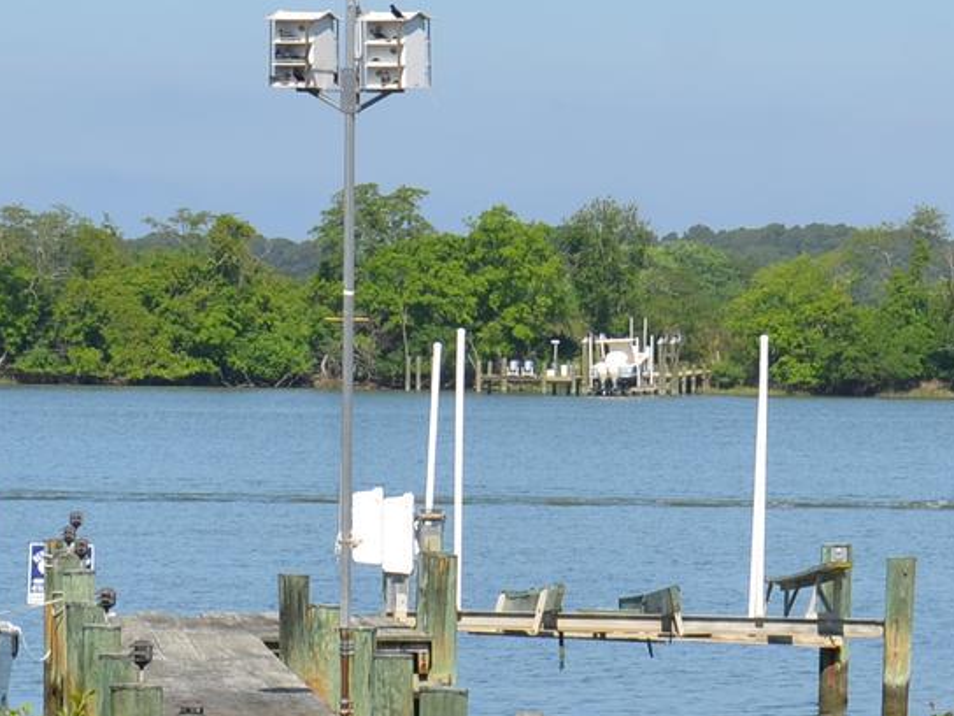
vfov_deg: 5.5
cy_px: 390
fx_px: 7469
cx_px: 796
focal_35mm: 271
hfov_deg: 7.3
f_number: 8
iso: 100
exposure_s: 1/250
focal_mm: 50
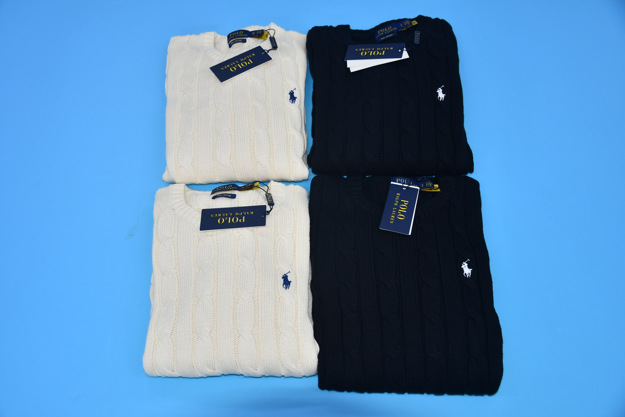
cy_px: 208
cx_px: 312
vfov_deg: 33.4
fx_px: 694
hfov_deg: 48.5
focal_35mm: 40
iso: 400
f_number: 4
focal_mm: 27
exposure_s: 1/125
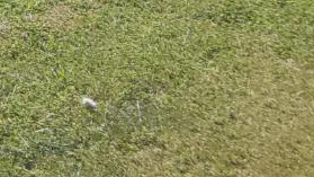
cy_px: -255
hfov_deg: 17.4
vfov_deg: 12.0
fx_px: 666
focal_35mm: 80
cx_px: -341
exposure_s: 1/2606
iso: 50
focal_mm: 1.65
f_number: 2.2
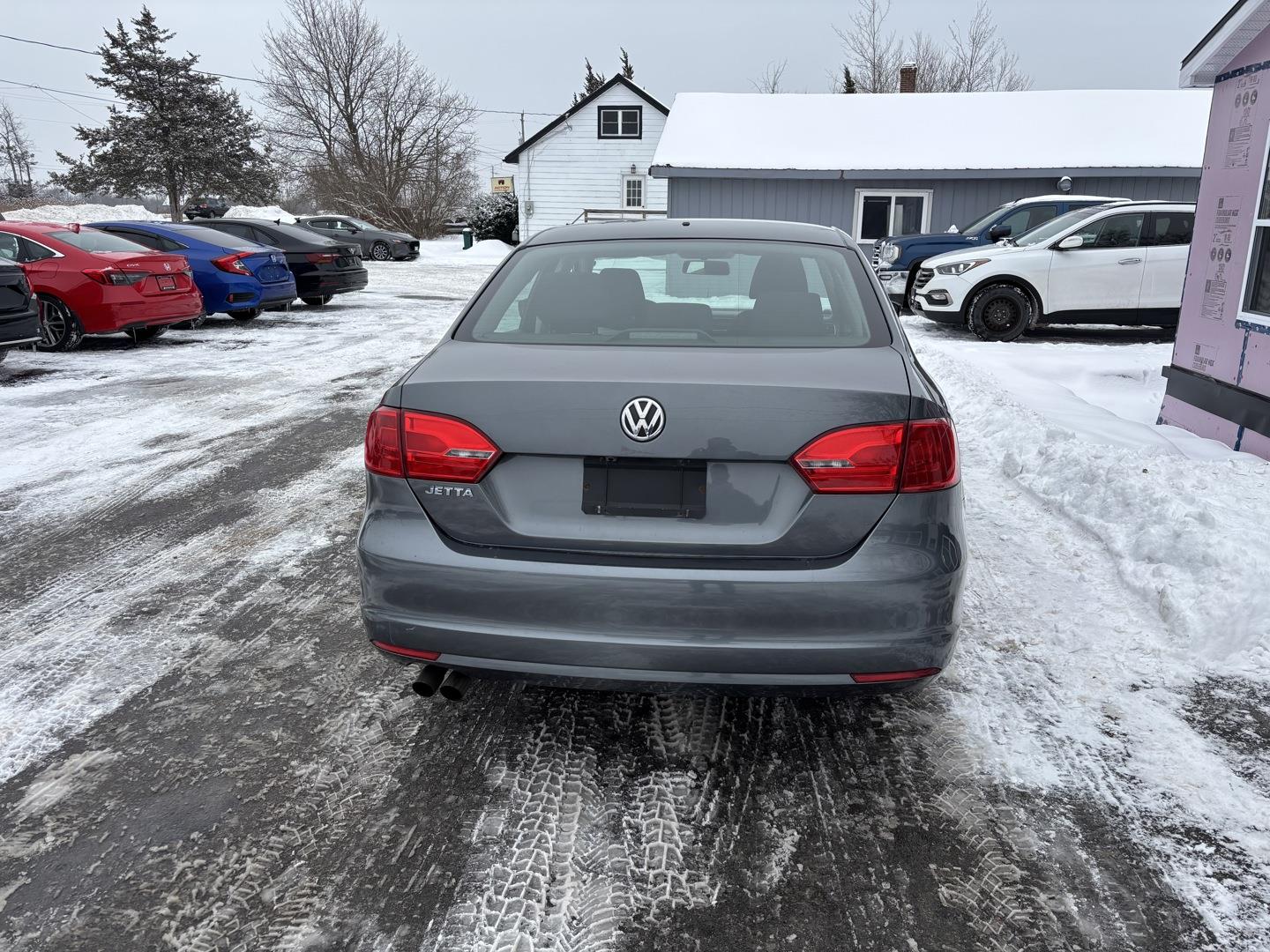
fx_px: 954
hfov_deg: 67.3
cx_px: 635
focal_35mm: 26
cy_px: 476
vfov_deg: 53.1
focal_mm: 5.96
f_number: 1.6
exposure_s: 1/758
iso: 50
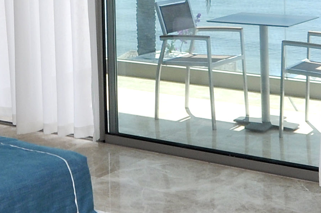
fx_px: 766
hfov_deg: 23.5
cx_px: 99
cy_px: -83
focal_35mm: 86
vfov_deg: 15.0
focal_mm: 12
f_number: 5.6
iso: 200
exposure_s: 1/250
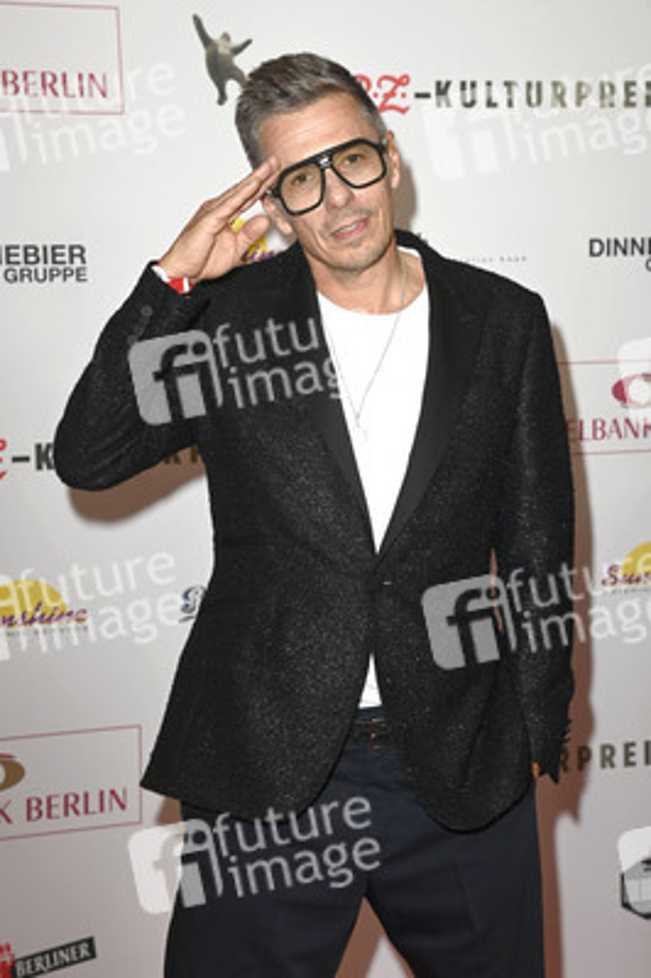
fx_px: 1766
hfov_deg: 20.9
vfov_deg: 31.0
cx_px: 326
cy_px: 489
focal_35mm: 65
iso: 500
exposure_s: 1/250
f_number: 5.6
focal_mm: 65
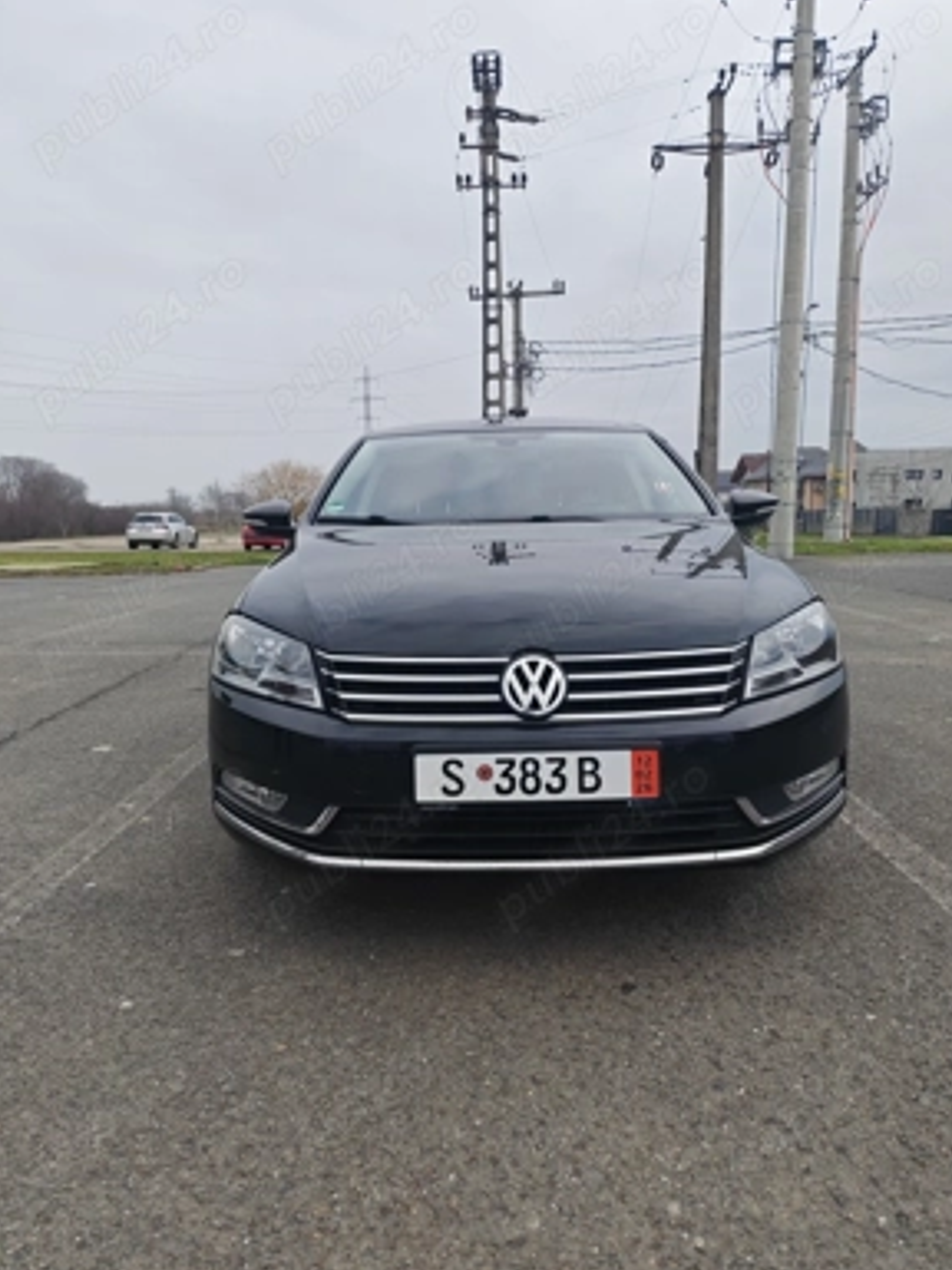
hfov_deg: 54.9
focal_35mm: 25
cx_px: 486
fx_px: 917
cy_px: 645
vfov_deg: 69.4
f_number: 1.9
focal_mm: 6.12
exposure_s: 1/410
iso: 50
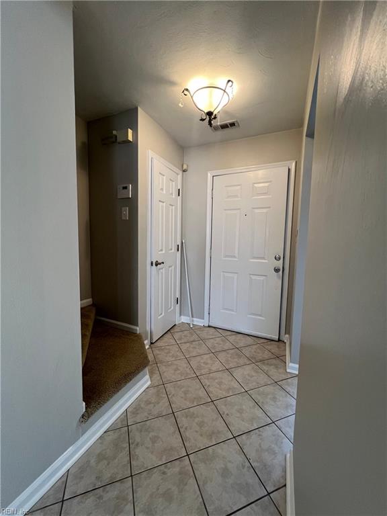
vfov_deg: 106.2
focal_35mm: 13
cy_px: 258
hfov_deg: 89.9
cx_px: 194
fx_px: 194
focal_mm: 1.57
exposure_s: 1/120
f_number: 1.8
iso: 200
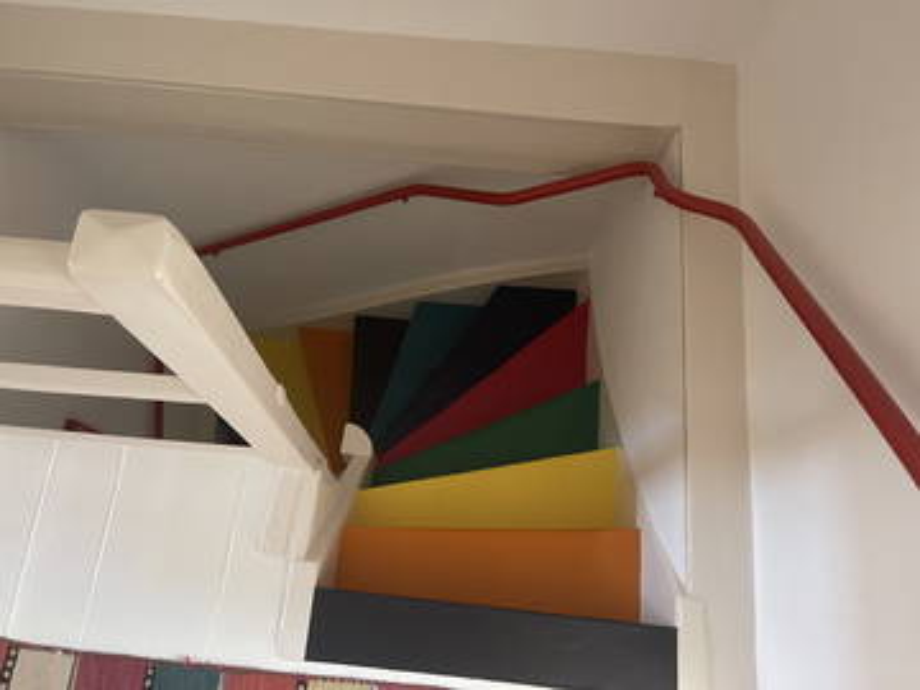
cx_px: 460
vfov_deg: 53.1
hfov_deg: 67.3
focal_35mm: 26
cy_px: 345
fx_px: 691
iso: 320
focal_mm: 5.1
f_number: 1.6
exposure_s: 1/50
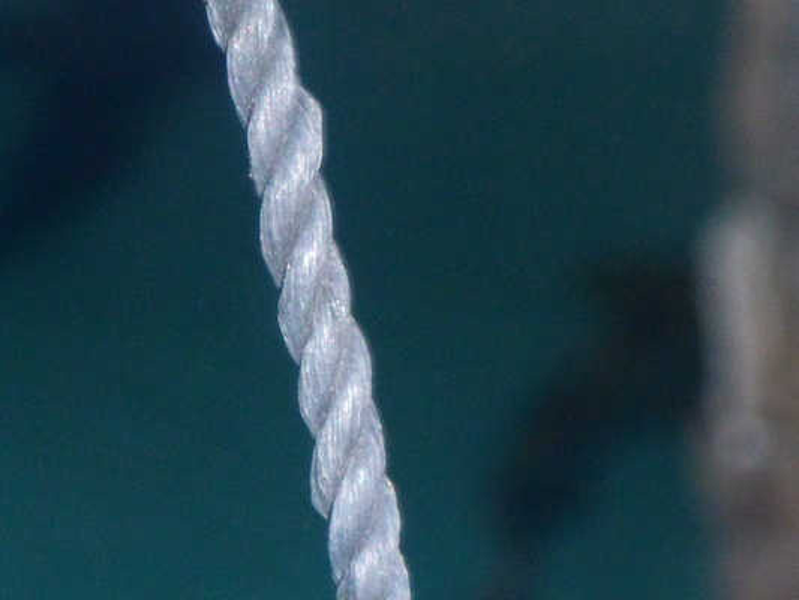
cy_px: 300
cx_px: 400
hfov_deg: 7.0
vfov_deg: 5.3
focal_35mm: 282
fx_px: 6511
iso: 800
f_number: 5.9
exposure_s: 1/125
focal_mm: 22.8
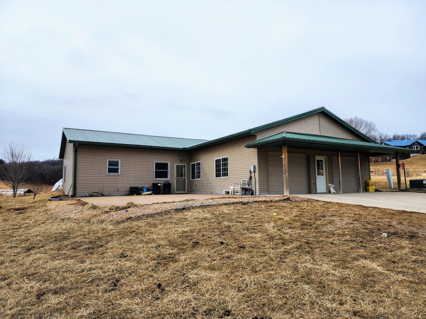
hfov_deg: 73.9
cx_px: 213
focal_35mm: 23
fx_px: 283
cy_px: 160
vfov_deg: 58.9
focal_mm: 6.4
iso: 12
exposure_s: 1/805
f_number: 1.8
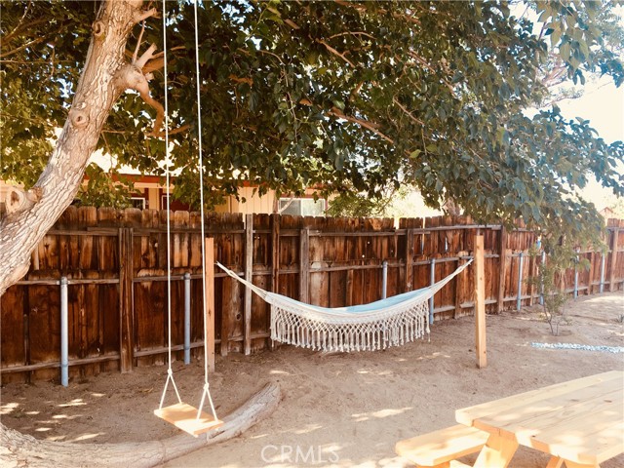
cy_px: 234
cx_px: 312
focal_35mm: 29
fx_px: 523
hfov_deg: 61.7
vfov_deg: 48.2
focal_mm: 4.15
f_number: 2.2
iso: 25
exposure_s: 1/142
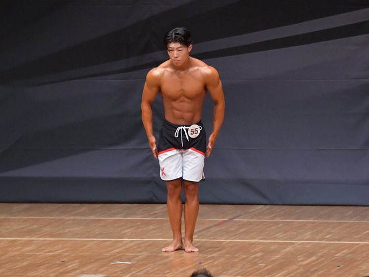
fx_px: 3305
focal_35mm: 310
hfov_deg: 6.4
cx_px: 202
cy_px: 138
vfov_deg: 4.8
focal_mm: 190
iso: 6400
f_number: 5.6
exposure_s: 1/400
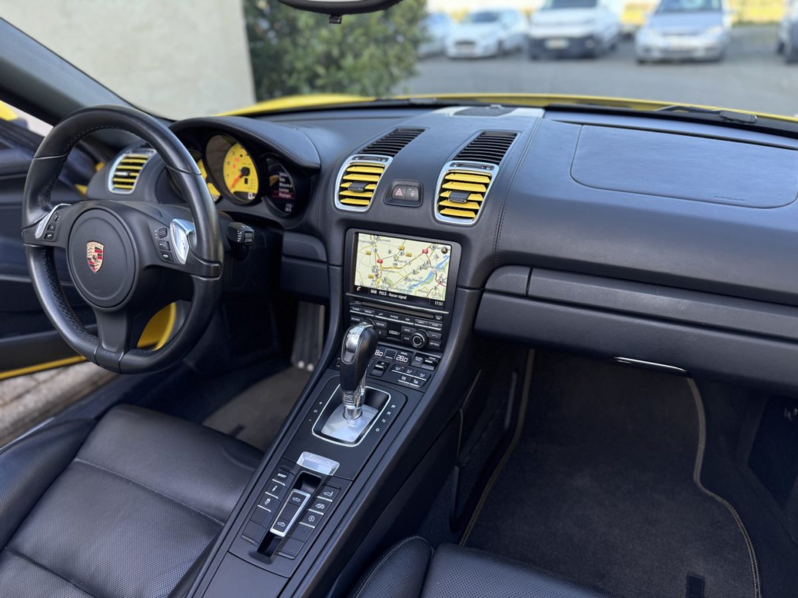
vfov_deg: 56.8
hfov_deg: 71.6
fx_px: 553
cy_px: 299
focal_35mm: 24
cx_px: 399
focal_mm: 6.76
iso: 80
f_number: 1.78
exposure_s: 1/150
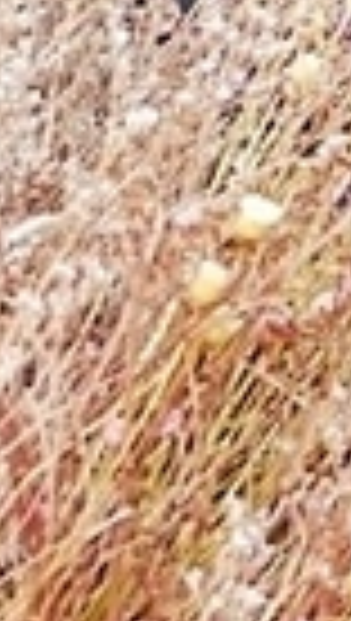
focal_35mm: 251
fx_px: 4138
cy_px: 99
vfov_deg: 8.6
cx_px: 1336
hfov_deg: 4.5
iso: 200
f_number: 4.5
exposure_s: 1/56
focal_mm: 26.9
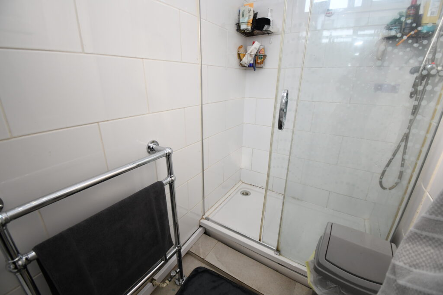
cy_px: 148
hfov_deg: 100.4
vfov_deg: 77.3
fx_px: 185
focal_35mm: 15
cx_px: 222
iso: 560
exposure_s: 1/25
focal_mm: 10
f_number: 4.5
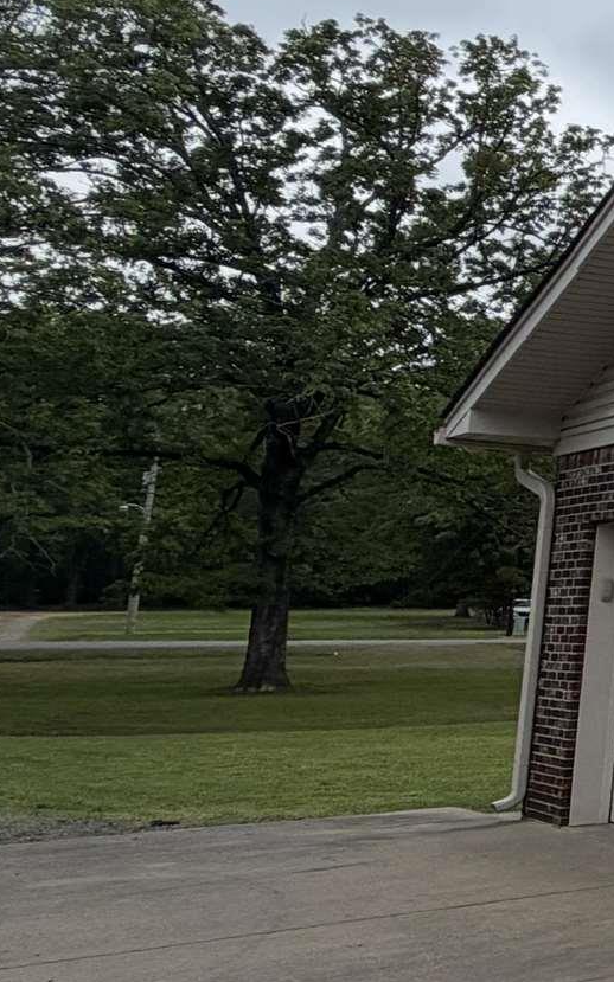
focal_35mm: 55
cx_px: 1642
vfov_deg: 36.9
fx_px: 1473
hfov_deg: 13.2
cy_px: 455
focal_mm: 2.22
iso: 40
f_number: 2.2
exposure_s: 1/506
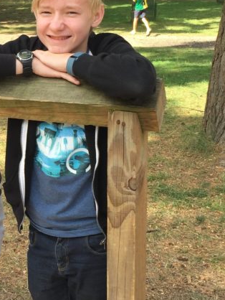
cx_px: 1
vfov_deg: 27.3
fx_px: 615
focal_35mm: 71
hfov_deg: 20.1
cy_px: 108
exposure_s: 1/421
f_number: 2.2
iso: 32
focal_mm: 4.15
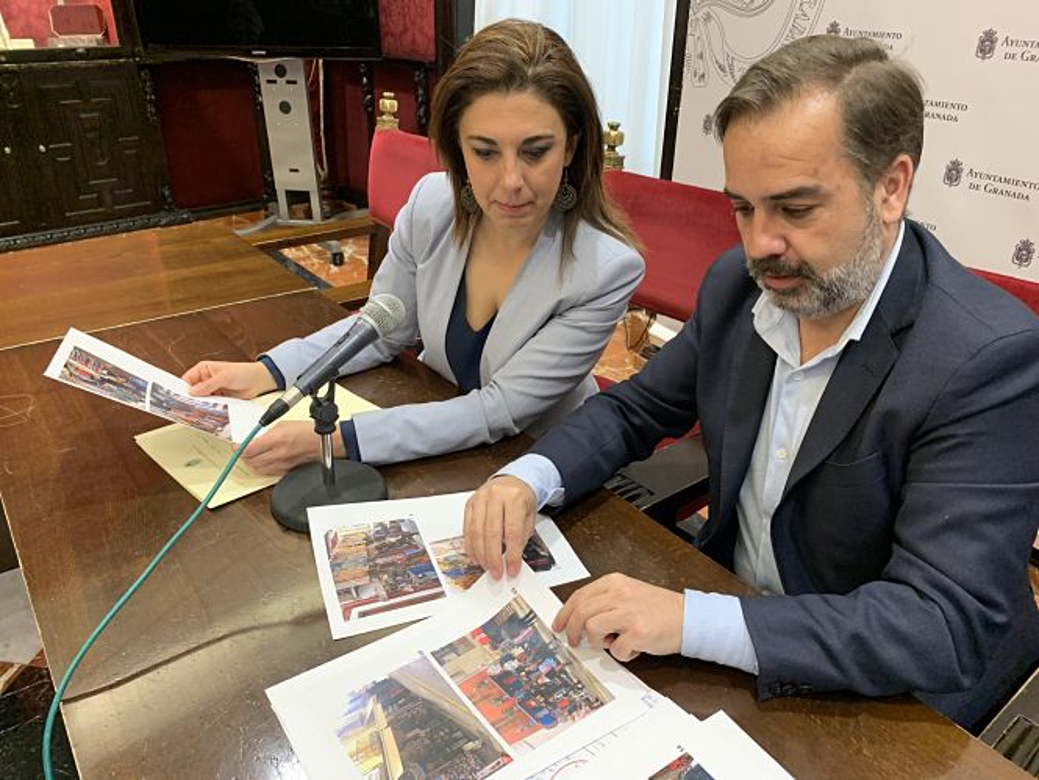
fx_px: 781
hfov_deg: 67.3
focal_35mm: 26
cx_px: 520
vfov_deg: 53.1
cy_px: 390
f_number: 1.8
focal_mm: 4.25
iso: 320
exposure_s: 1/50
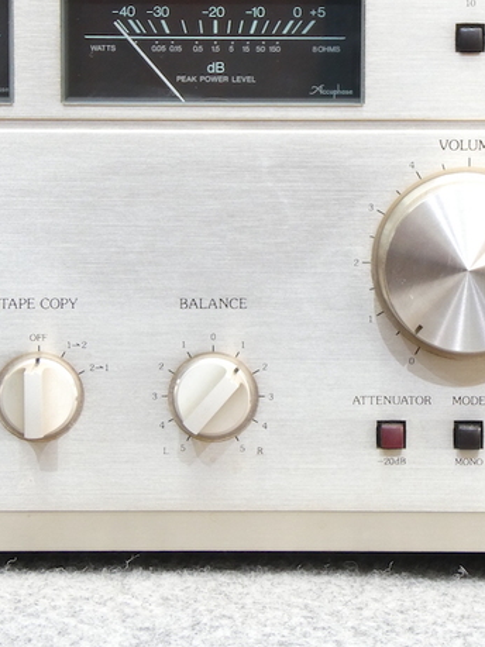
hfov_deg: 7.2
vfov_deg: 9.7
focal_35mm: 205
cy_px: 264
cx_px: 247
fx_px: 3831
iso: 200
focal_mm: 17.5
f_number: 5
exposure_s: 1/10
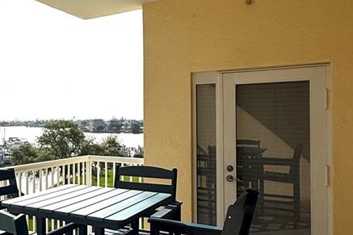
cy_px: 123
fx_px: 392
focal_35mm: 40
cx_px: 53
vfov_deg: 33.4
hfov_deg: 45.1
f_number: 2.2
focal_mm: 2.22
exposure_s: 1/7634
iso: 40
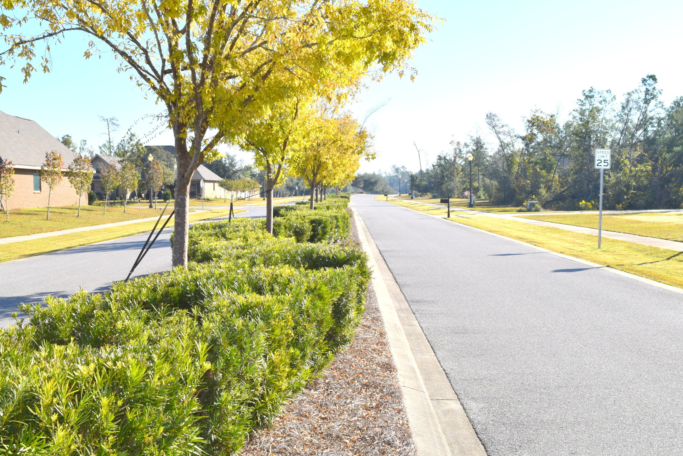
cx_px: 388
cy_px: 224
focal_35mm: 41
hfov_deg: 47.3
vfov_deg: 32.6
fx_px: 778
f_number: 13
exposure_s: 1/200
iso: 100
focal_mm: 24
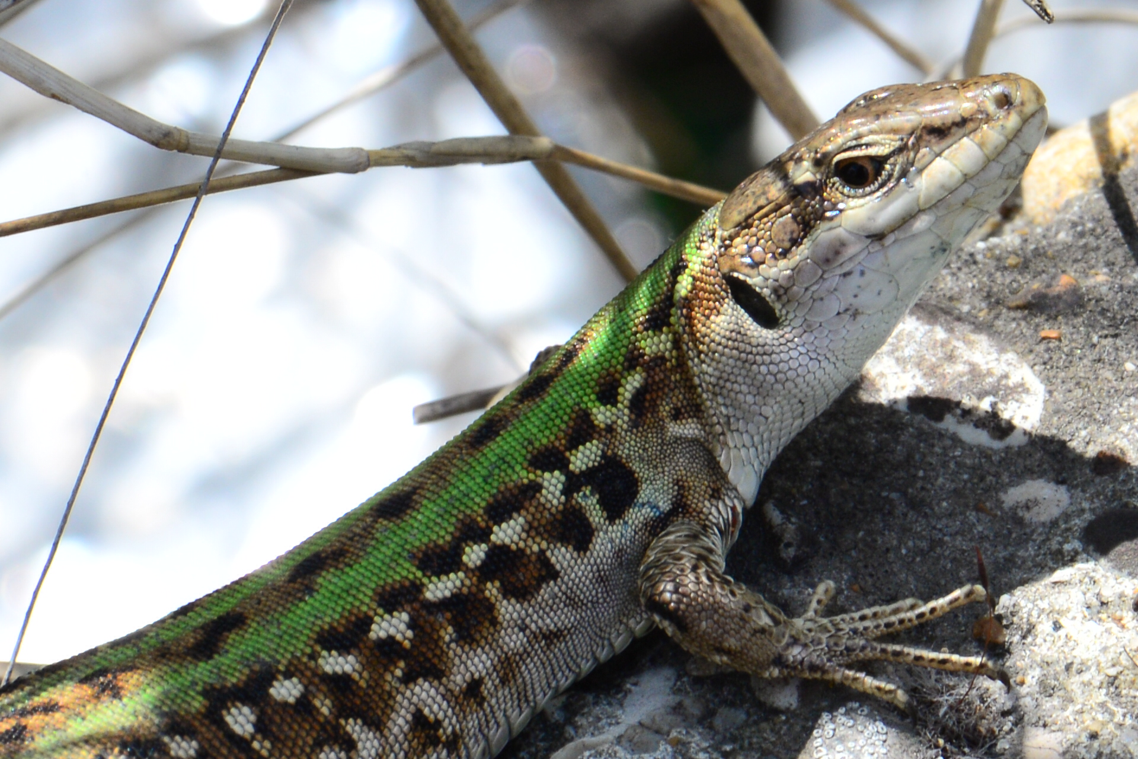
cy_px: 380
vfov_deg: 13.0
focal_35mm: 105
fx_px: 3319
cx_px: 569
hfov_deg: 19.5
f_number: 22
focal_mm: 105
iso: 400
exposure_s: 1/160
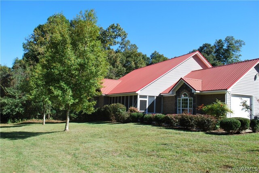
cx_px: 130
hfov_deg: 67.3
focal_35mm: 27
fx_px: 194
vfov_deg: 48.0
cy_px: 86
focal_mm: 18
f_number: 7.1
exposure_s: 1/200
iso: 100
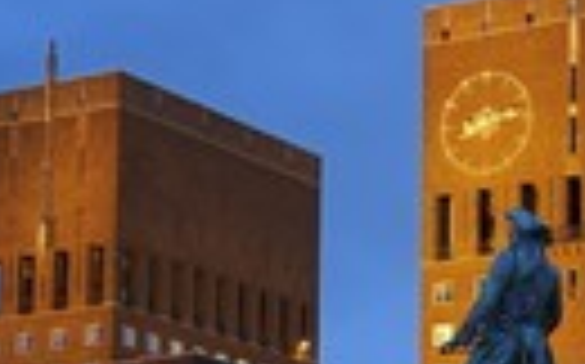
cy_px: 427
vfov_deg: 8.2
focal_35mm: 158
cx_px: 387
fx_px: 2517
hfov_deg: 13.2
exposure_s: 1
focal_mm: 48
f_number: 7.1
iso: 200
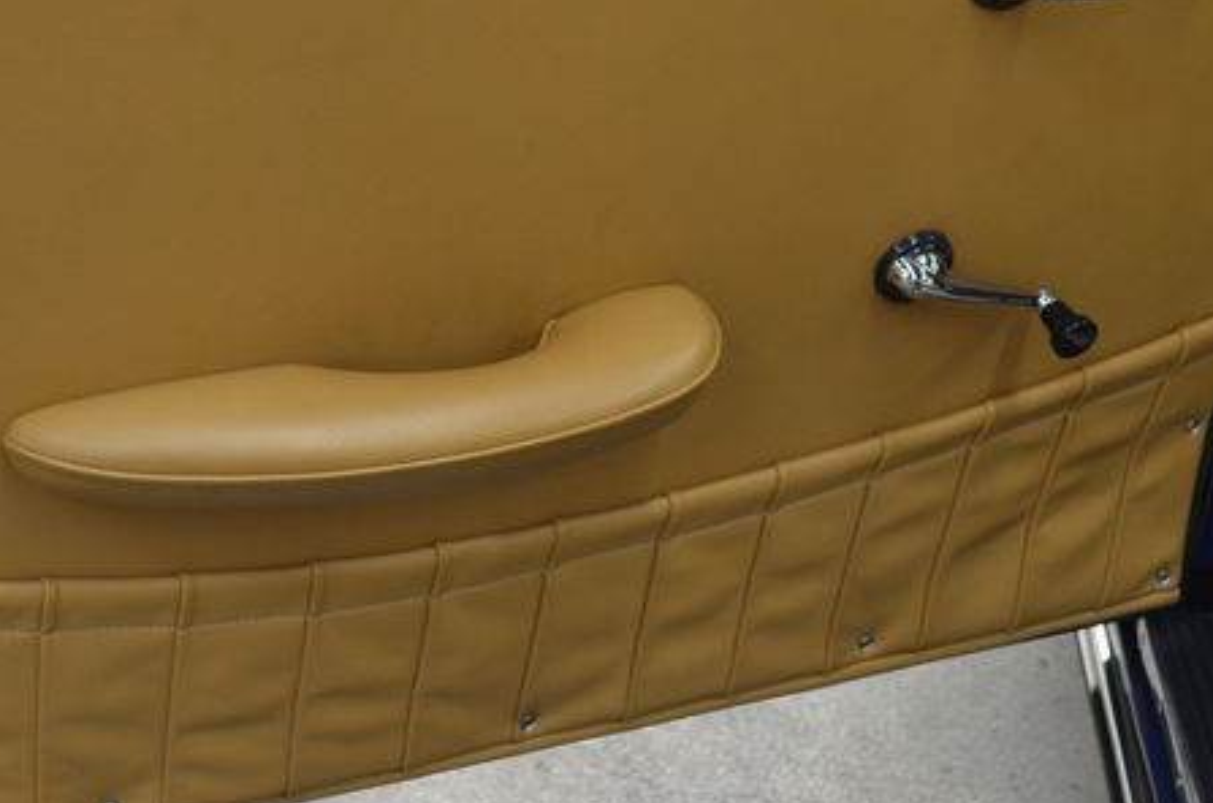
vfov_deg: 20.2
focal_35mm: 67
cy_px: 293
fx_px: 2253
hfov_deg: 30.0
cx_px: 431
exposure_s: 1/50
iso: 800
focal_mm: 26
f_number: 4.2
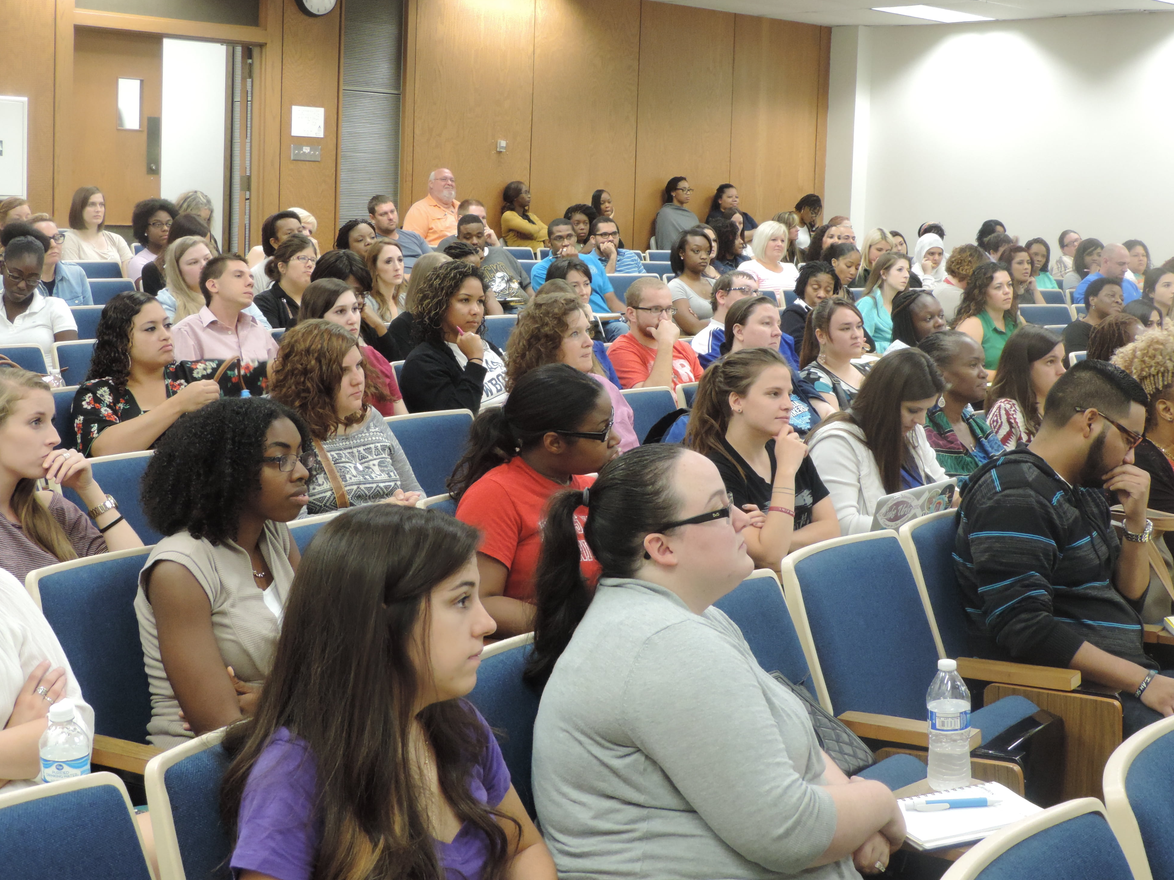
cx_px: 571
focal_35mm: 54
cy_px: 387
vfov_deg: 27.0
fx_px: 1831
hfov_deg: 35.5
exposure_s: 1/15
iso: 400
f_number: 3.4
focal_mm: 7.6
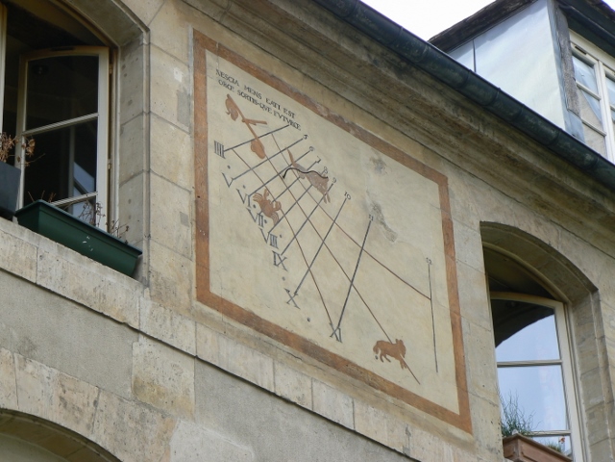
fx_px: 2203
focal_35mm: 124
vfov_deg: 12.0
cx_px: 308
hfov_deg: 15.9
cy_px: 231
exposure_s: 1/125
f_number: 5.6
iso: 80
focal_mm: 20.7
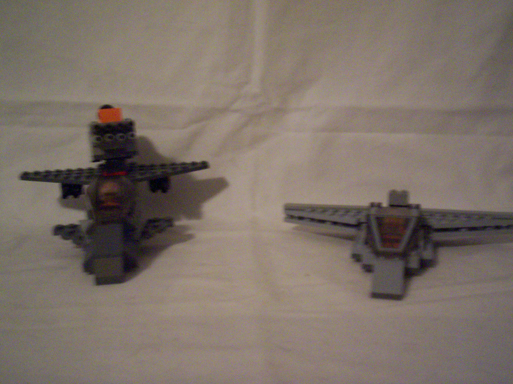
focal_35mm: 36
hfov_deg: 51.4
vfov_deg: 39.7
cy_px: 192
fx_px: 534
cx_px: 256
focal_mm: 5.9
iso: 357
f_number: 4.5
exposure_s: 1/8
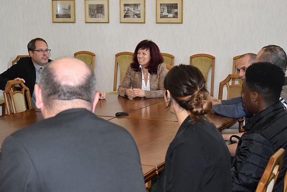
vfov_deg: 19.7
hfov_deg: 29.2
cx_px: 144
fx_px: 550
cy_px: 96
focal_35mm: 69
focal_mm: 46
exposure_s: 1/80
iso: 1600
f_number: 5.3
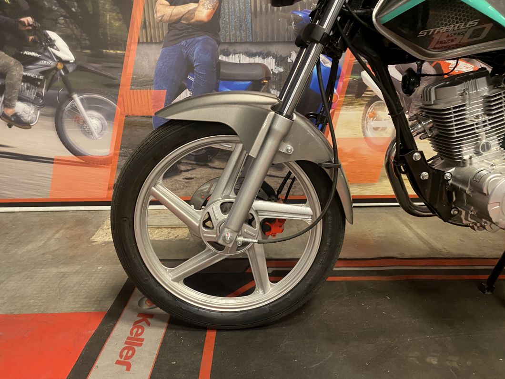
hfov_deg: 67.3
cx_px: 252
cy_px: 190
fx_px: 379
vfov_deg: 53.1
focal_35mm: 26
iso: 320
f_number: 1.8
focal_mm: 4.25
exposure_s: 1/50
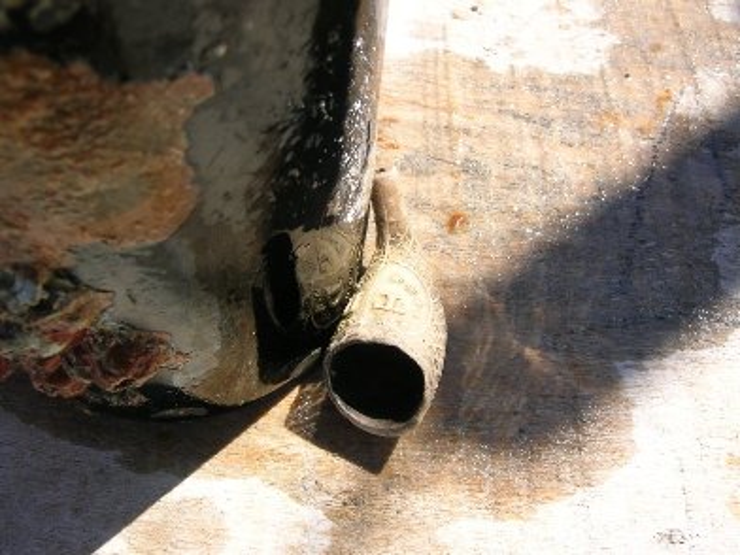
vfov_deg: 41.8
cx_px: 370
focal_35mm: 34
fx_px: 727
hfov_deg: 54.0
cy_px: 278
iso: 50
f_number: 4.9
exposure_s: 1/238
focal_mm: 5.7
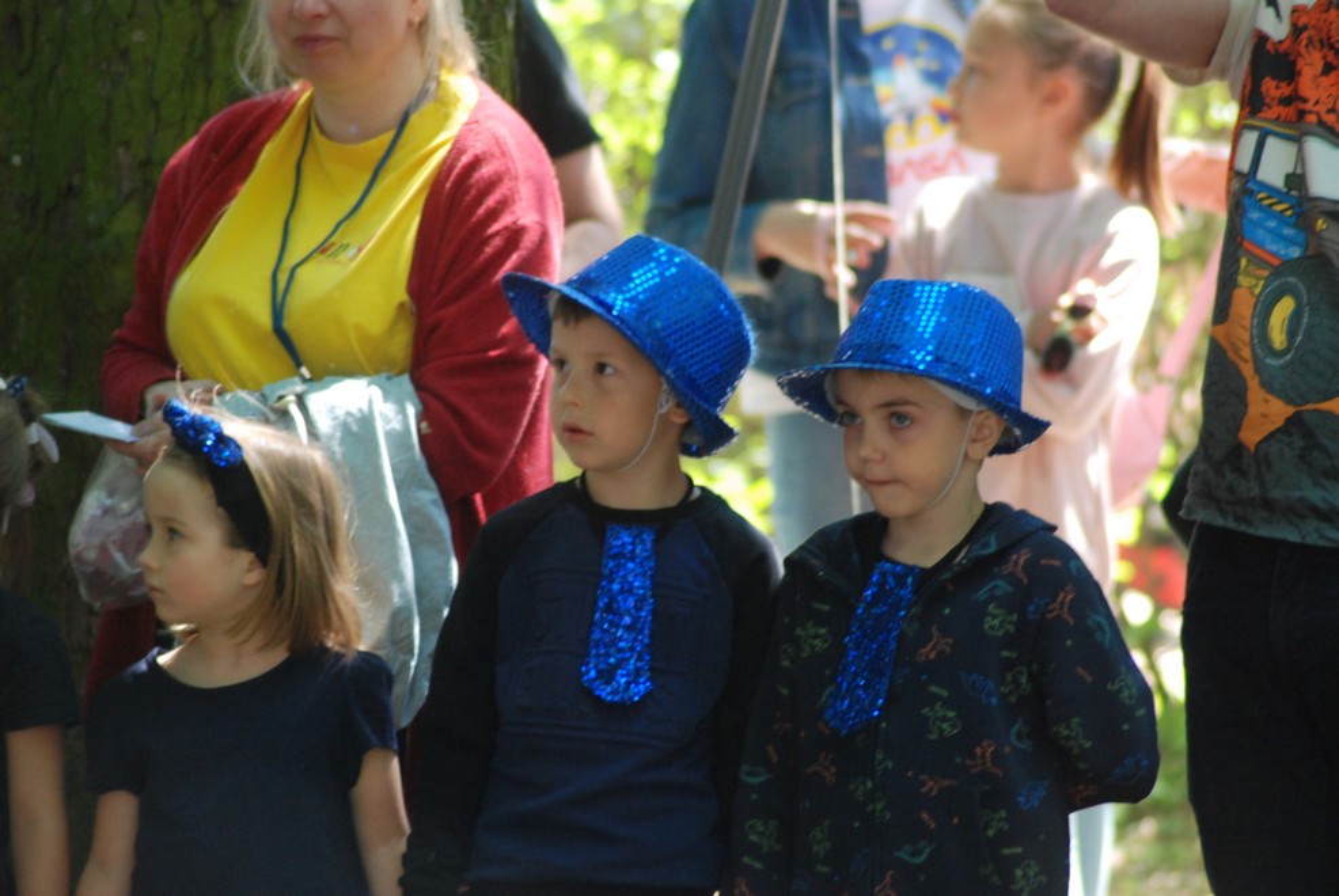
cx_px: 670
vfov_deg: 4.2
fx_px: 12289
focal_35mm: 330
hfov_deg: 6.2
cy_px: 448
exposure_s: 1/160
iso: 800
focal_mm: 220
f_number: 5
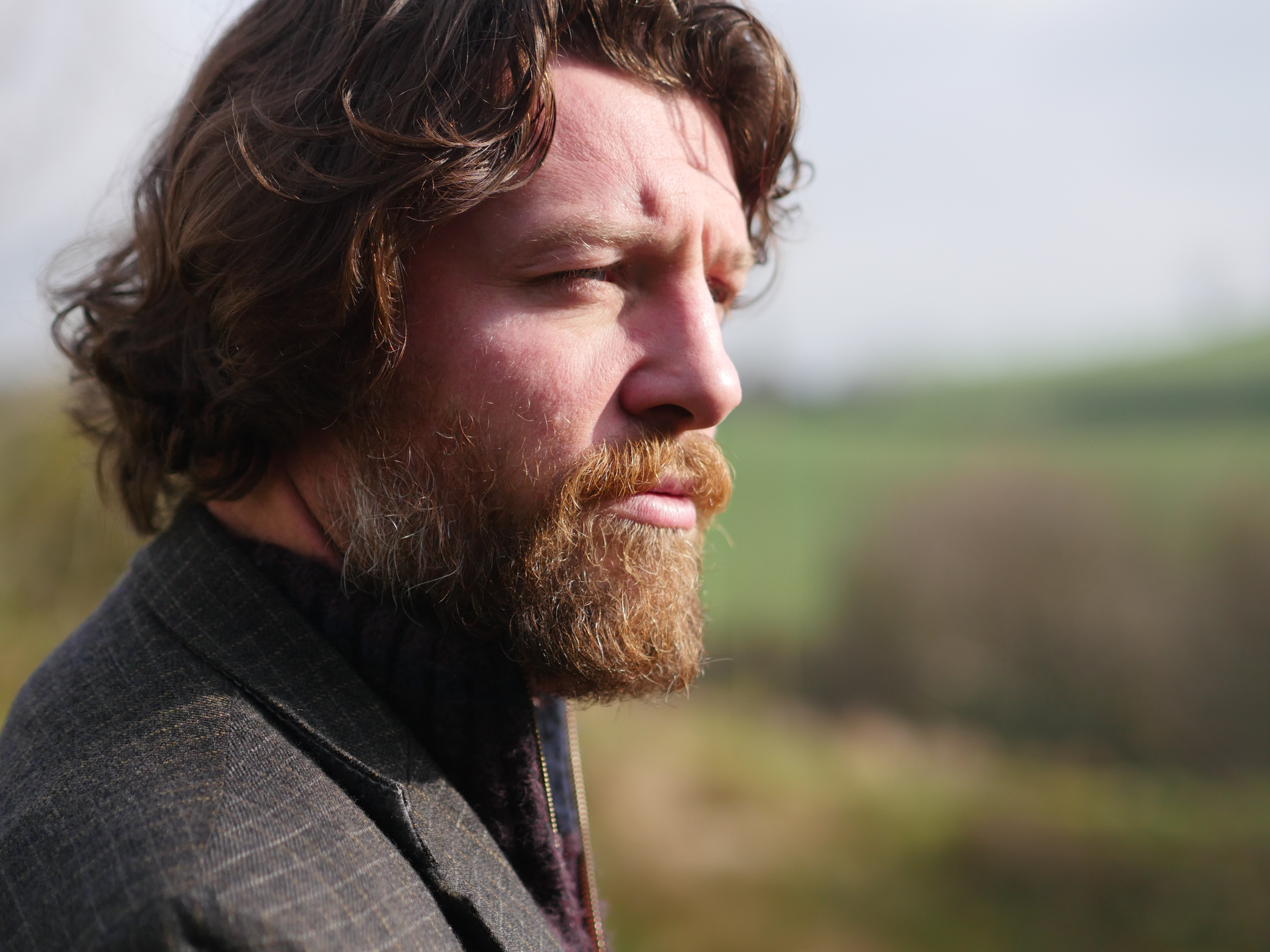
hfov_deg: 21.8
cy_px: 476
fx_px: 3302
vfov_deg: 16.4
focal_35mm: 90
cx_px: 635
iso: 400
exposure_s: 1/8000
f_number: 1.8
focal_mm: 45
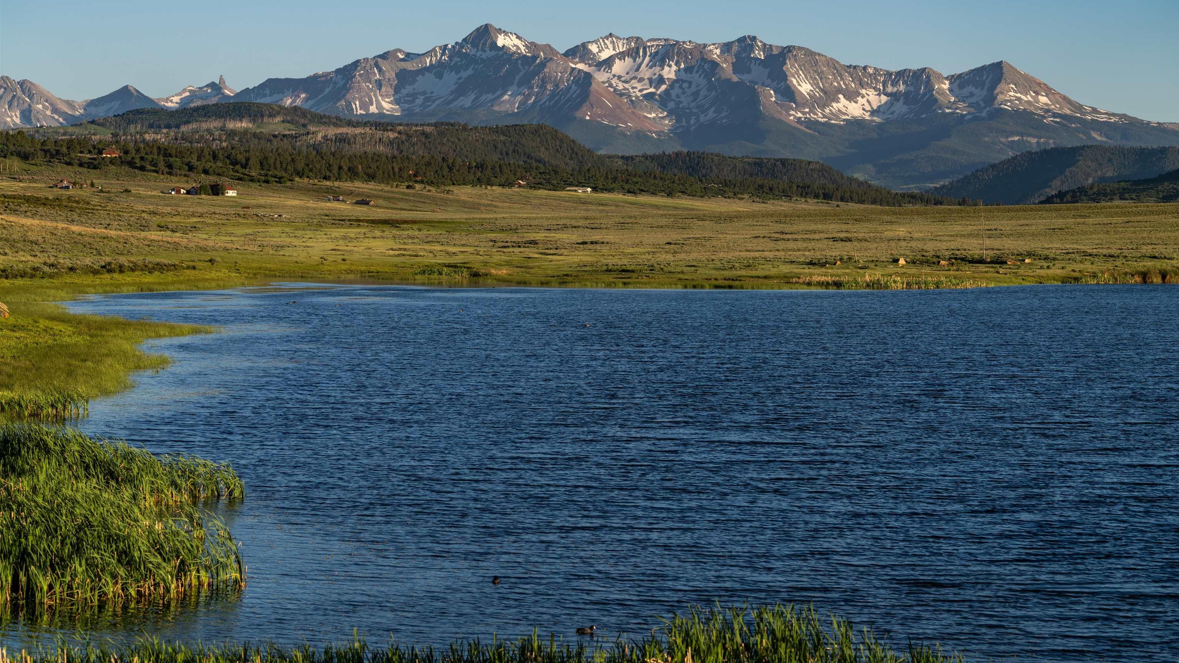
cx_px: 590
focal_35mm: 105
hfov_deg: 20.4
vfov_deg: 11.5
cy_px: 304
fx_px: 3283
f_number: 5.6
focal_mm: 100
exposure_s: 1/1250
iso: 100
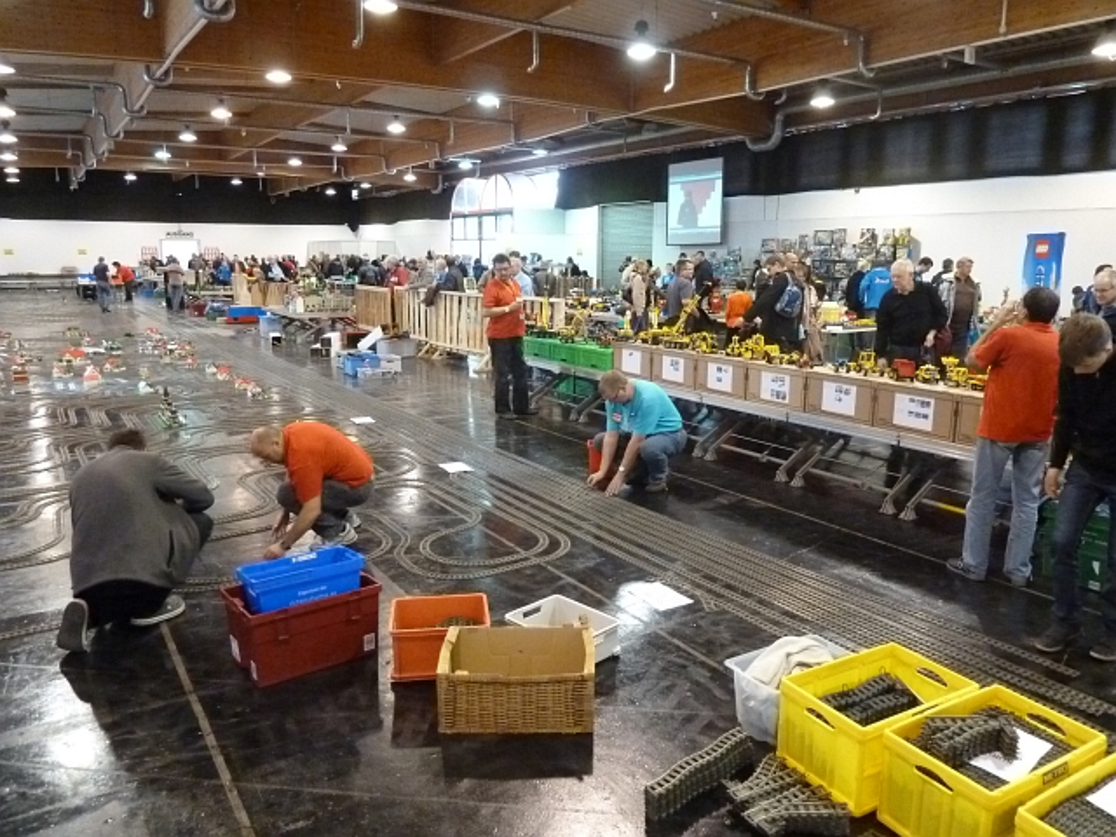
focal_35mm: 25
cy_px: 418
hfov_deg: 69.4
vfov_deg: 54.9
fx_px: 806
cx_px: 558
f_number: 3.3
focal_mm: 4.1
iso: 800
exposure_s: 1/30
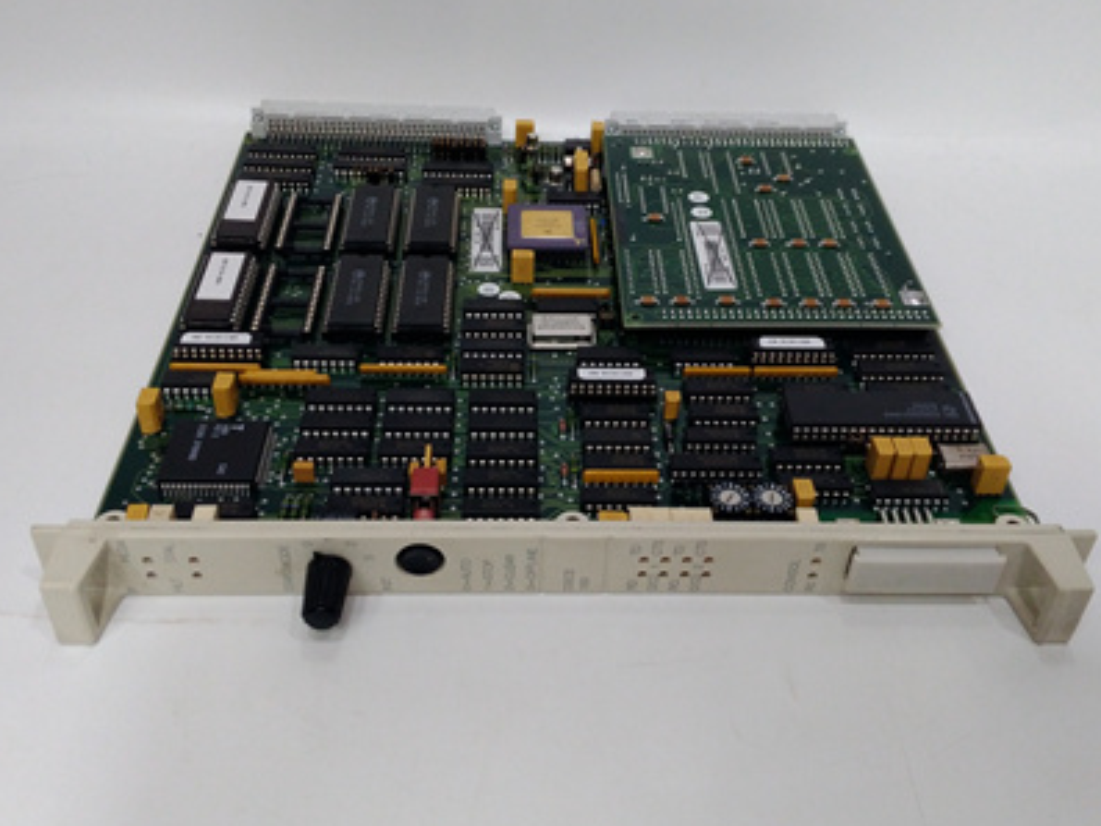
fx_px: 1082
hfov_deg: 53.9
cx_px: 577
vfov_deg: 41.8
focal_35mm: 34
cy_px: 384
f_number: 2
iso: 277
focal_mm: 3.79
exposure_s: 1/33
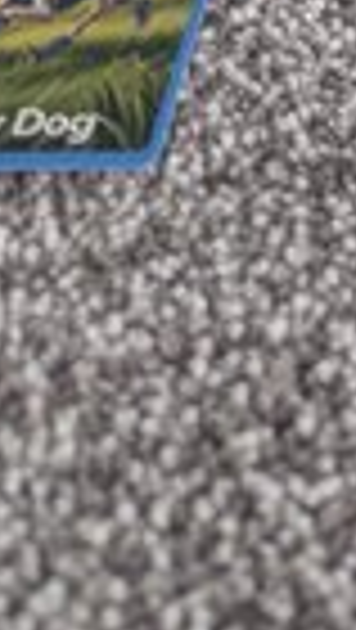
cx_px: 683
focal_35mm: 99
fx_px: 1657
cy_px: -464
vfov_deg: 17.8
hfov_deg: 11.2
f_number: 1.85
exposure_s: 1/248
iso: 384
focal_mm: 6.81
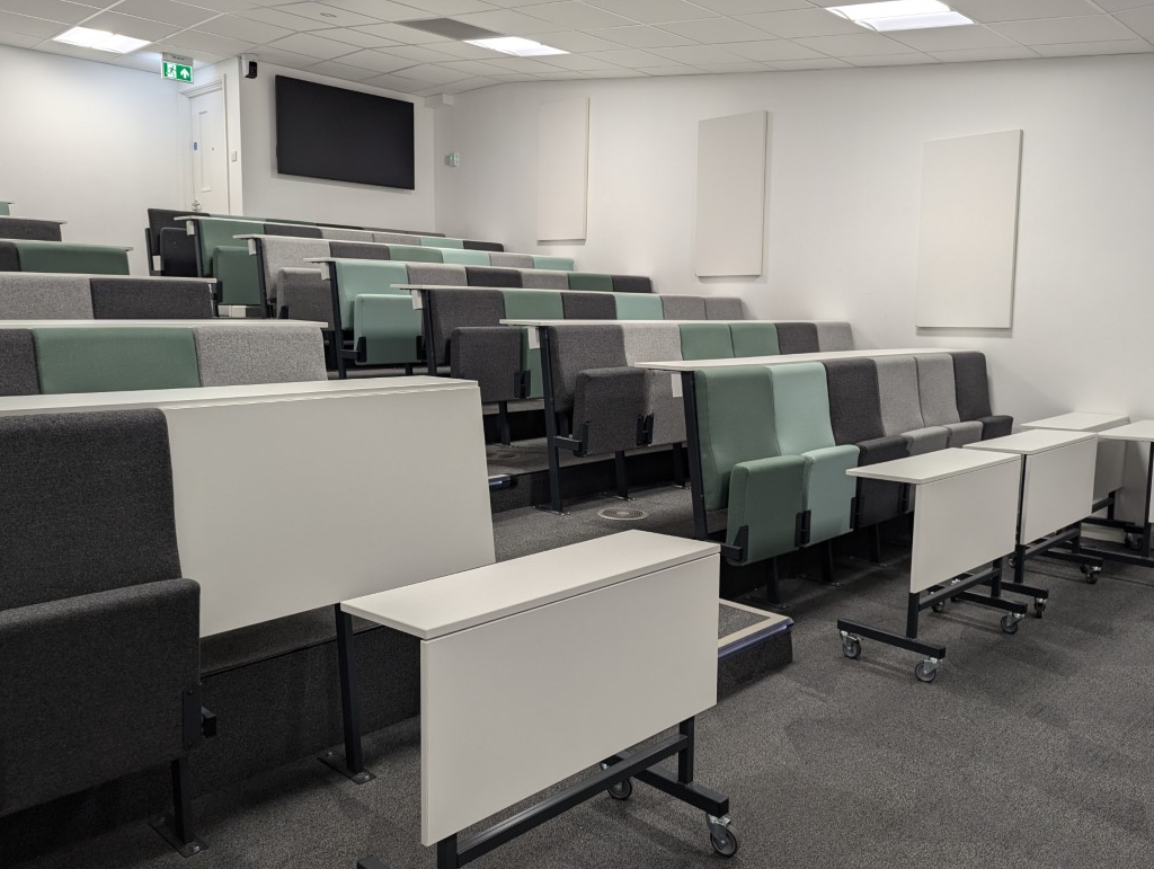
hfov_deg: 63.4
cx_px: 570
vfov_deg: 49.8
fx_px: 935
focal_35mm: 28
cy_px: 404
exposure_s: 1/50
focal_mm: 6.81
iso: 38
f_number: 1.85
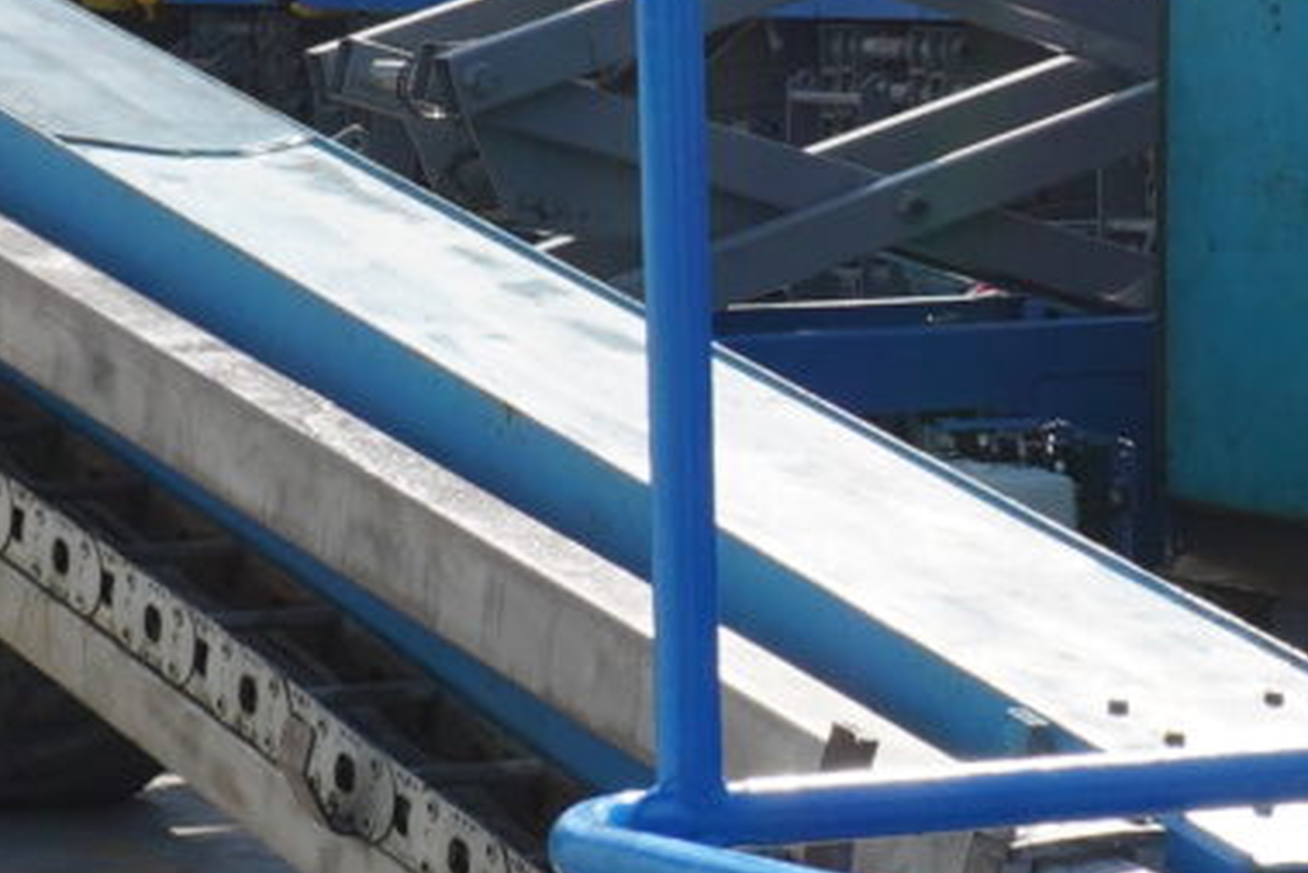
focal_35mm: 162
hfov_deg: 12.6
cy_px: 354
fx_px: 5888
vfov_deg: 8.5
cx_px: 1032
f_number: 10
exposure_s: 1/160
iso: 100
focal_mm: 16
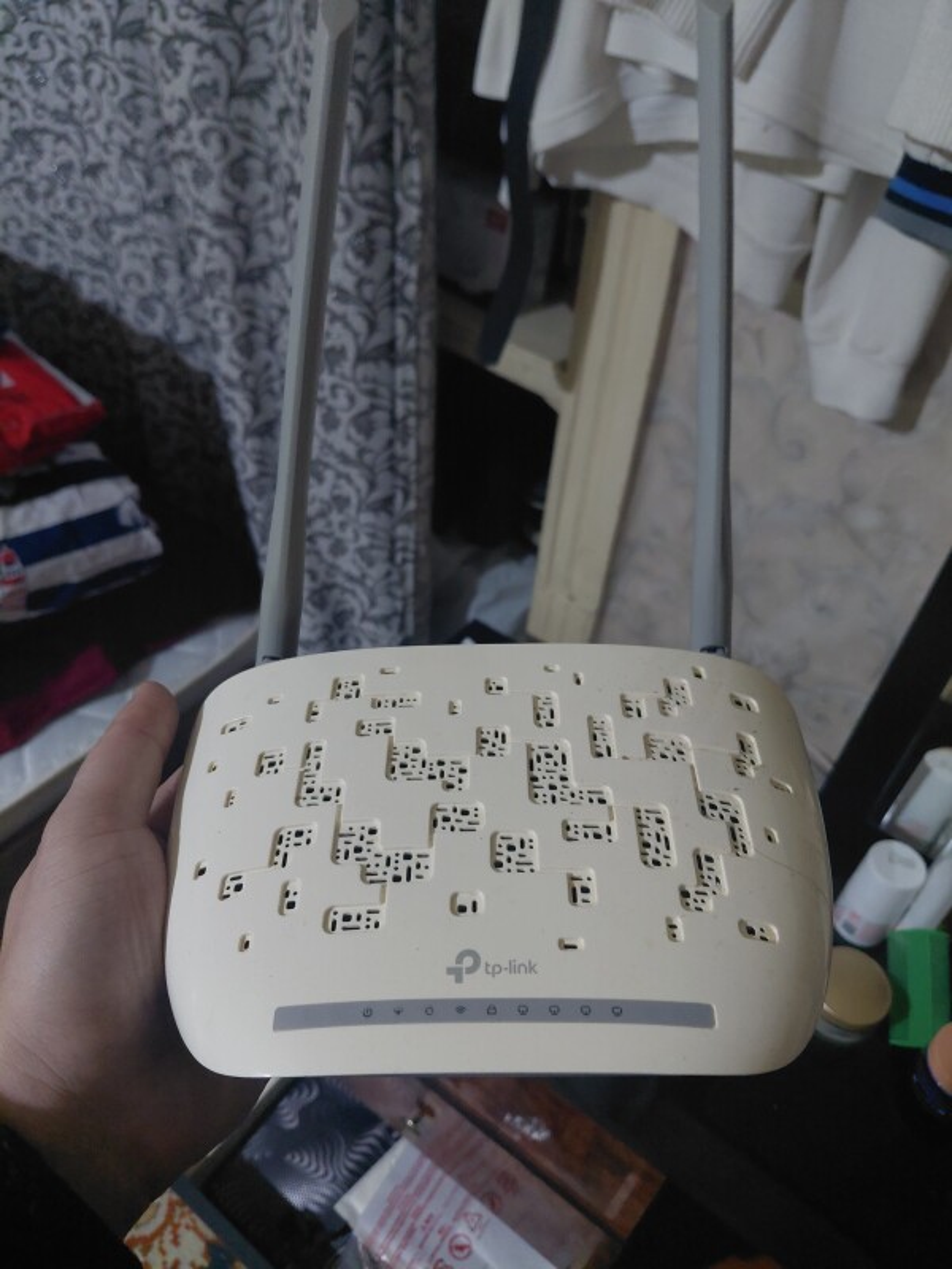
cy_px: 634
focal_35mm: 25
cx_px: 476
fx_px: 917
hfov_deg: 54.9
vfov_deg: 69.4
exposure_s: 1/25
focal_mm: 4.69
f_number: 1.8
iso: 400
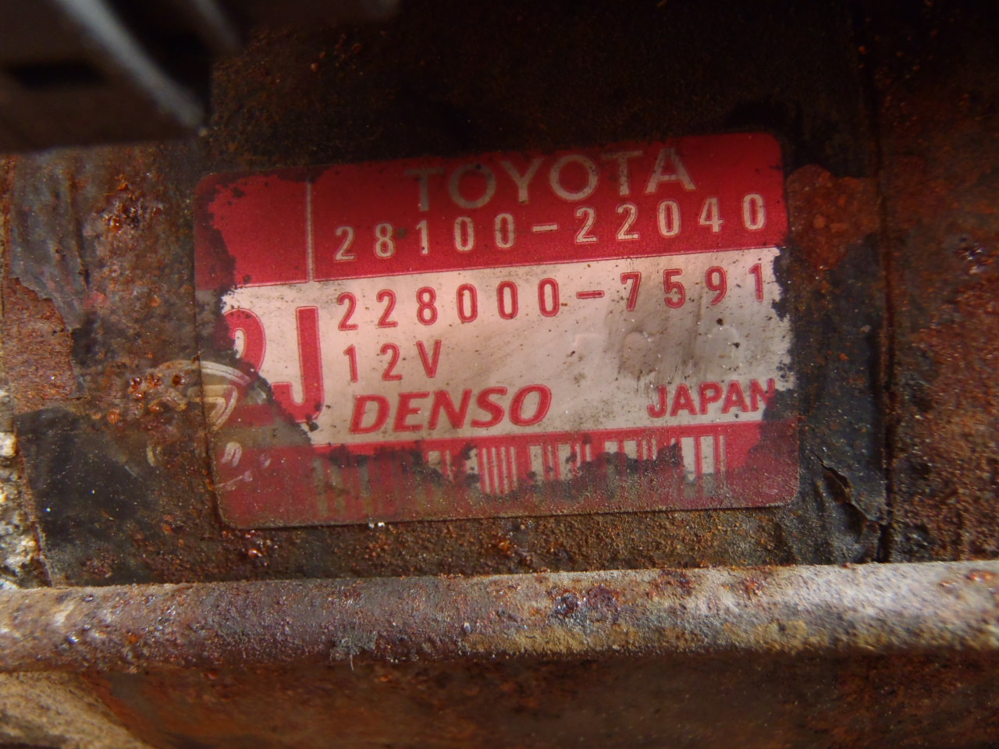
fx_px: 1068
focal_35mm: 37
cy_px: 374
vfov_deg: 38.7
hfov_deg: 50.1
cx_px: 500
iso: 320
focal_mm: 6.64
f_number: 4.7
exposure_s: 1/4
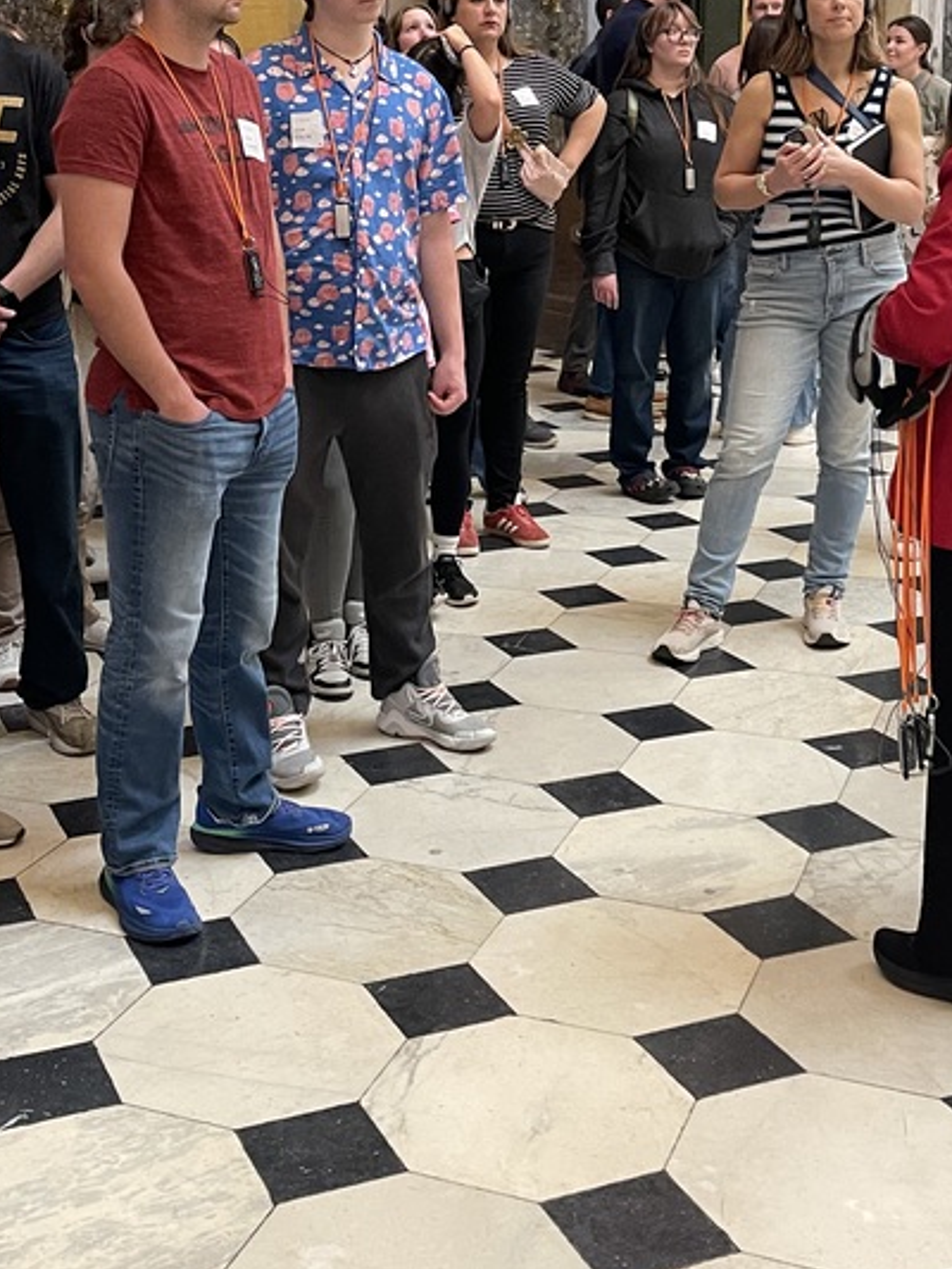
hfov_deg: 30.2
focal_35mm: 48
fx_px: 1759
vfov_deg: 39.3
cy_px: 455
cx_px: 369
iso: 320
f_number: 1.6
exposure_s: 1/60
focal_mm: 5.1
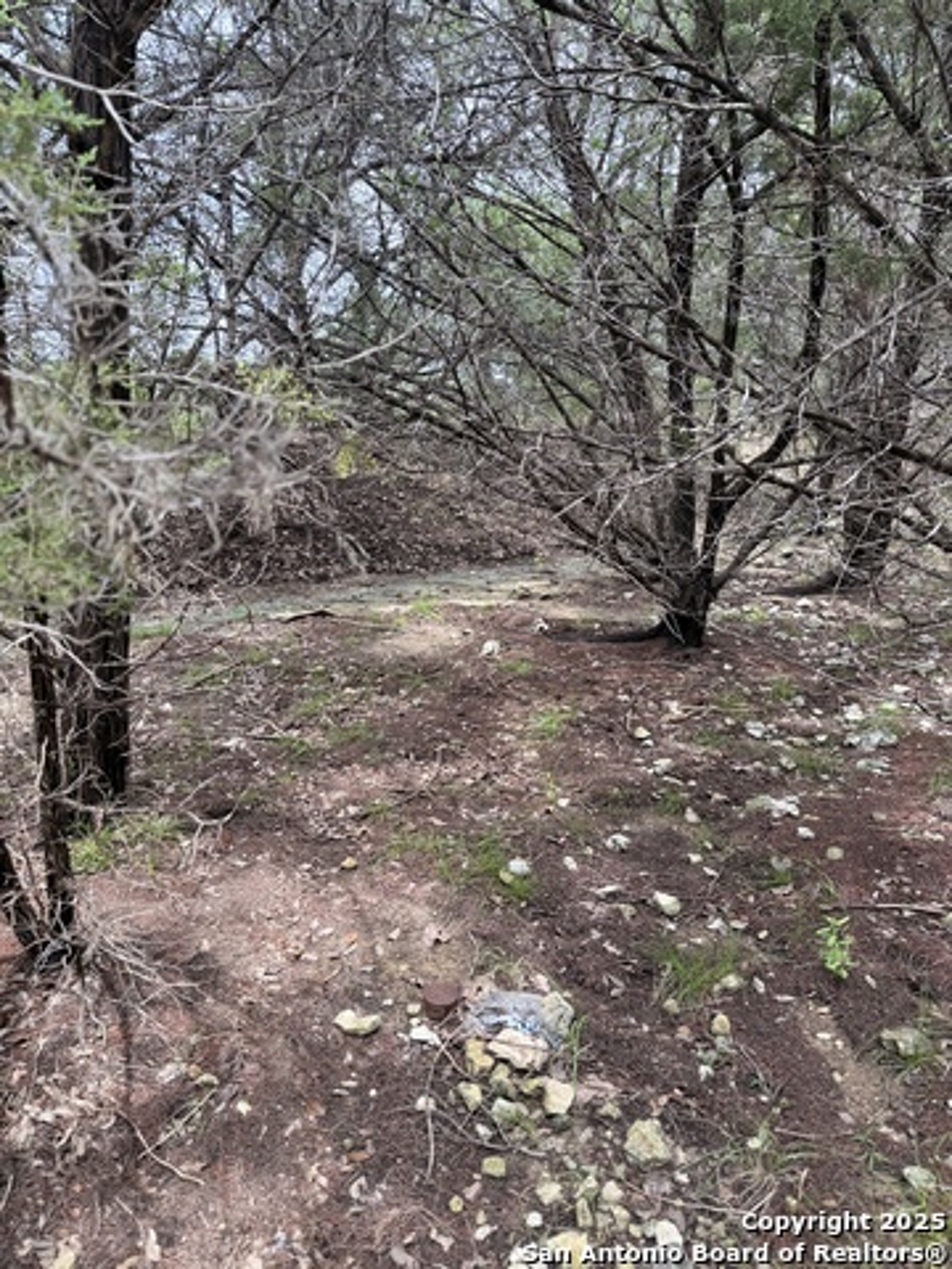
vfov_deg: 71.6
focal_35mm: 24
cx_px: 476
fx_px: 880
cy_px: 634
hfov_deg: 56.8
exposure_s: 1/510
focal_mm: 6.76
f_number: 1.78
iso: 100
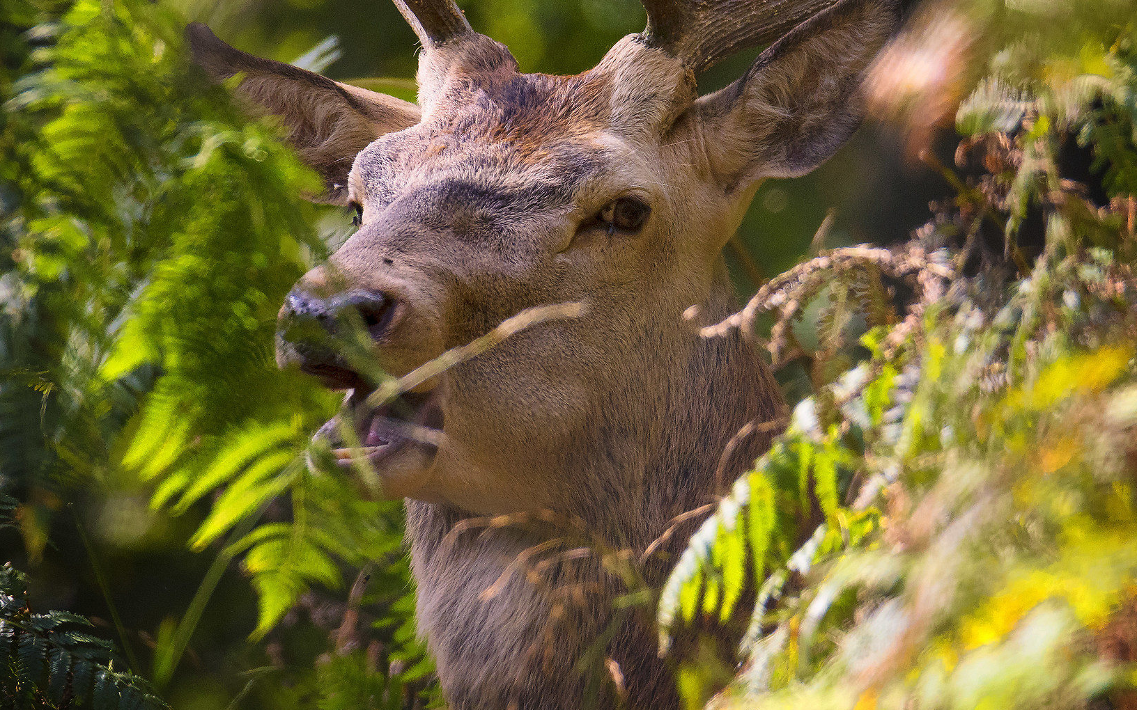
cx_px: 555
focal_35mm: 1349
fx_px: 41801
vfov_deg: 1.0
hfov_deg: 1.6
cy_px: 217
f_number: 8
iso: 800
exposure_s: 1/1600
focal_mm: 600
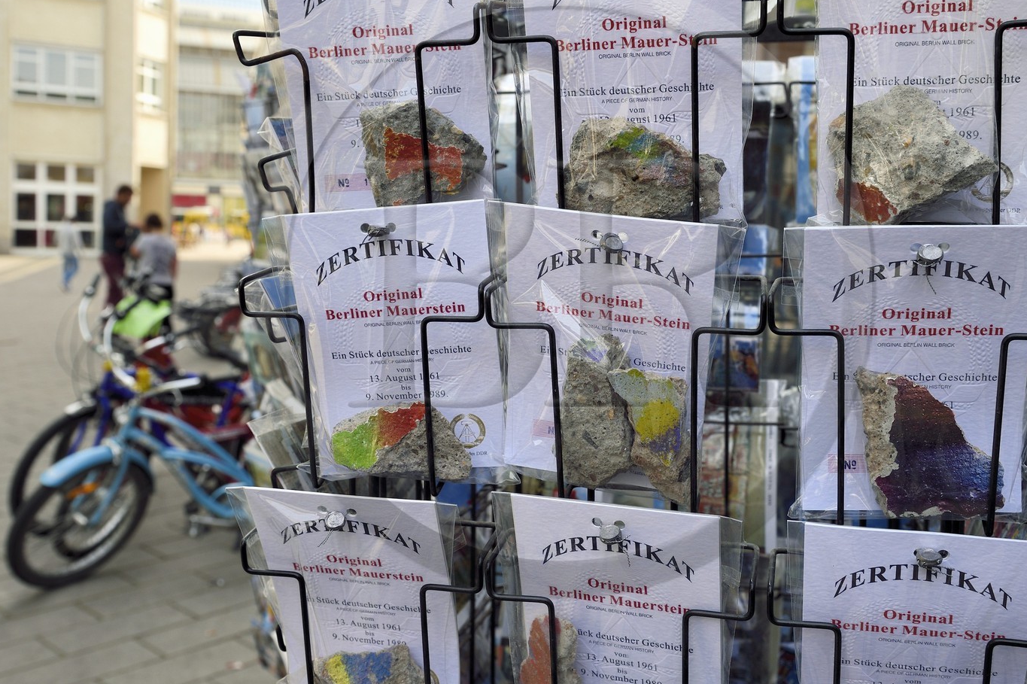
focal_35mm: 34
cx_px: 561
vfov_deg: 38.7
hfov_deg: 55.7
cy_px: 284
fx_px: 970
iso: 200
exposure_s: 1/250
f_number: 7.1
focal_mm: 29
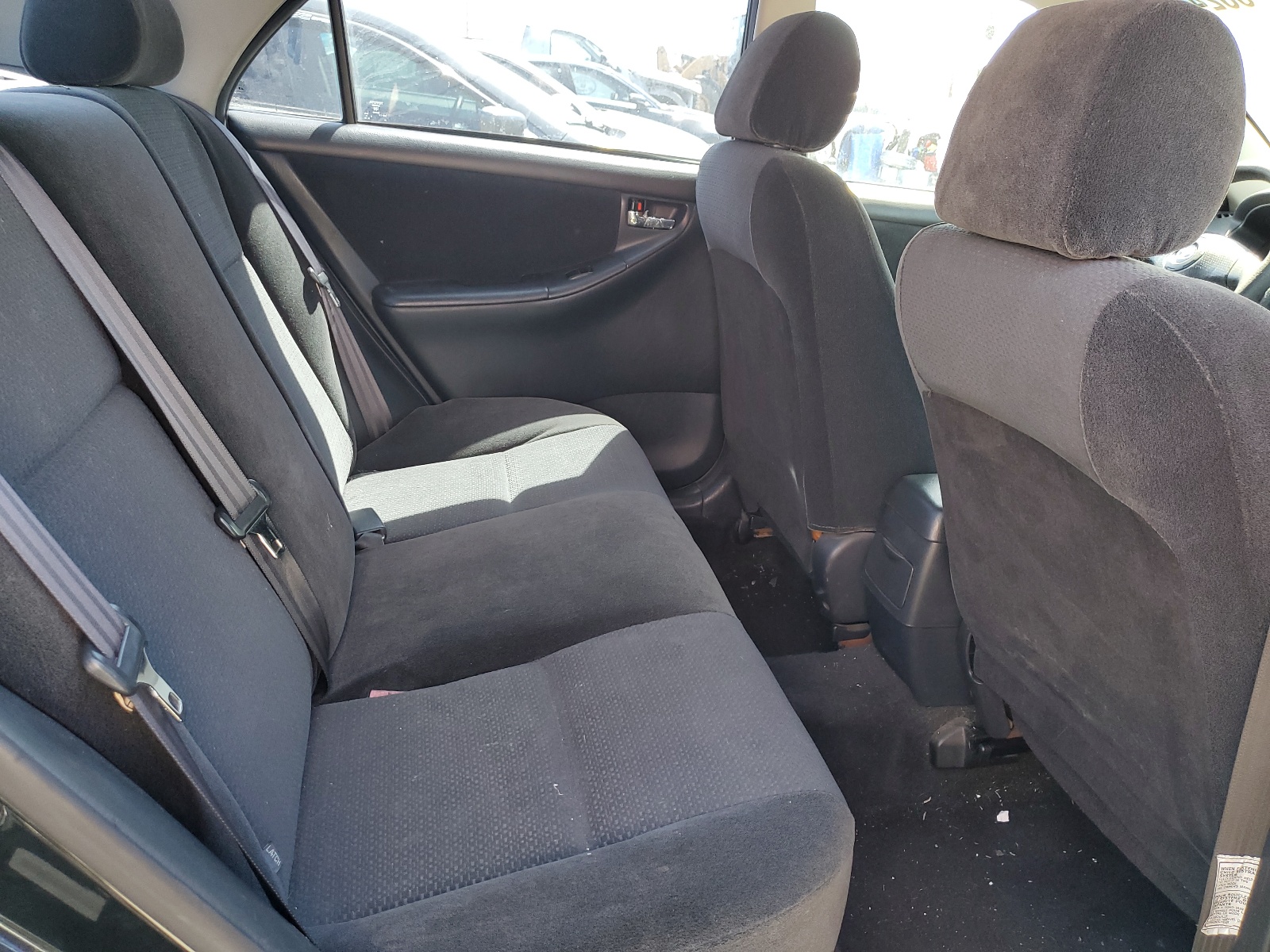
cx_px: 635
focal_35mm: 26
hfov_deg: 67.3
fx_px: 954
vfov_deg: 53.1
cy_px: 476
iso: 70
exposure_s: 1/120
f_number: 1.5
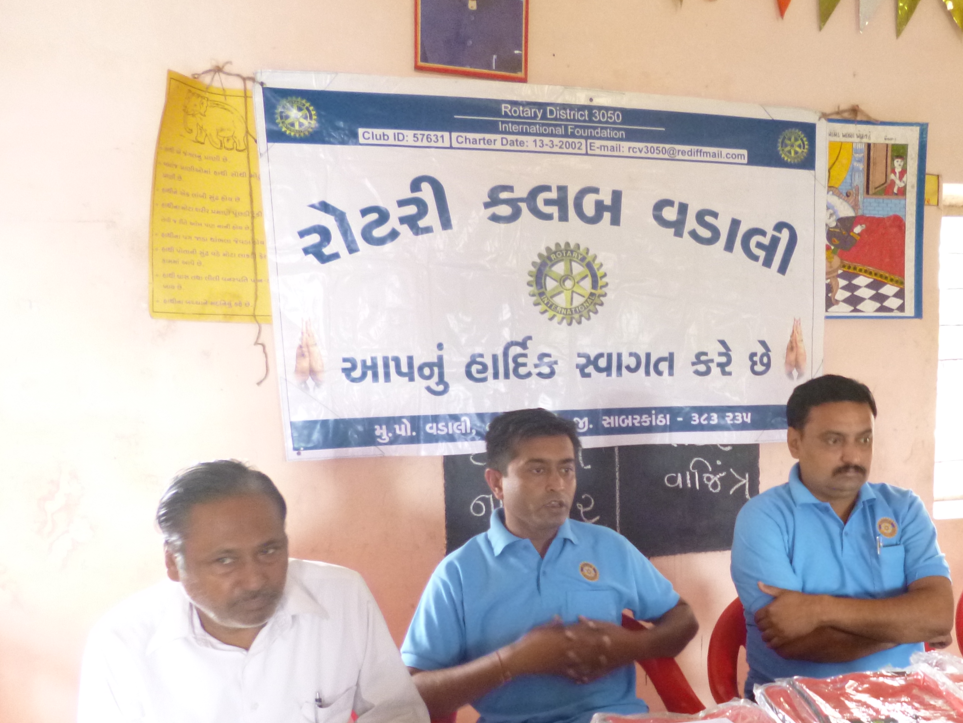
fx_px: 1029
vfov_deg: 37.8
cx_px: 697
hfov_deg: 48.6
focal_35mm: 37
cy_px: 529
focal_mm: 4.3
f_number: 2.5
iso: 400
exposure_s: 1/10
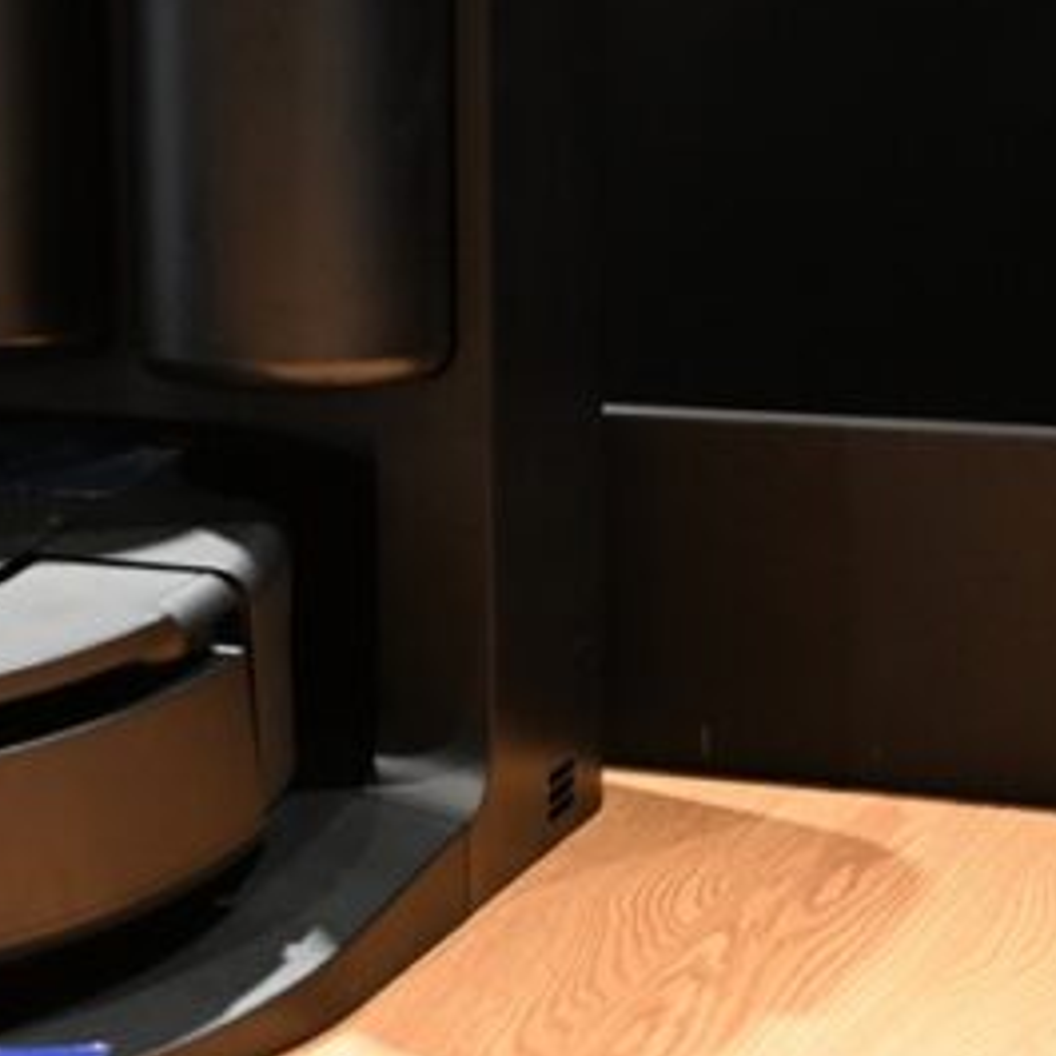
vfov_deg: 18.2
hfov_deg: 18.1
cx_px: 151
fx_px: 3279
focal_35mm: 95
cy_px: 309
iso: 1600
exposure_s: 1/160
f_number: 4
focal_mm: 38
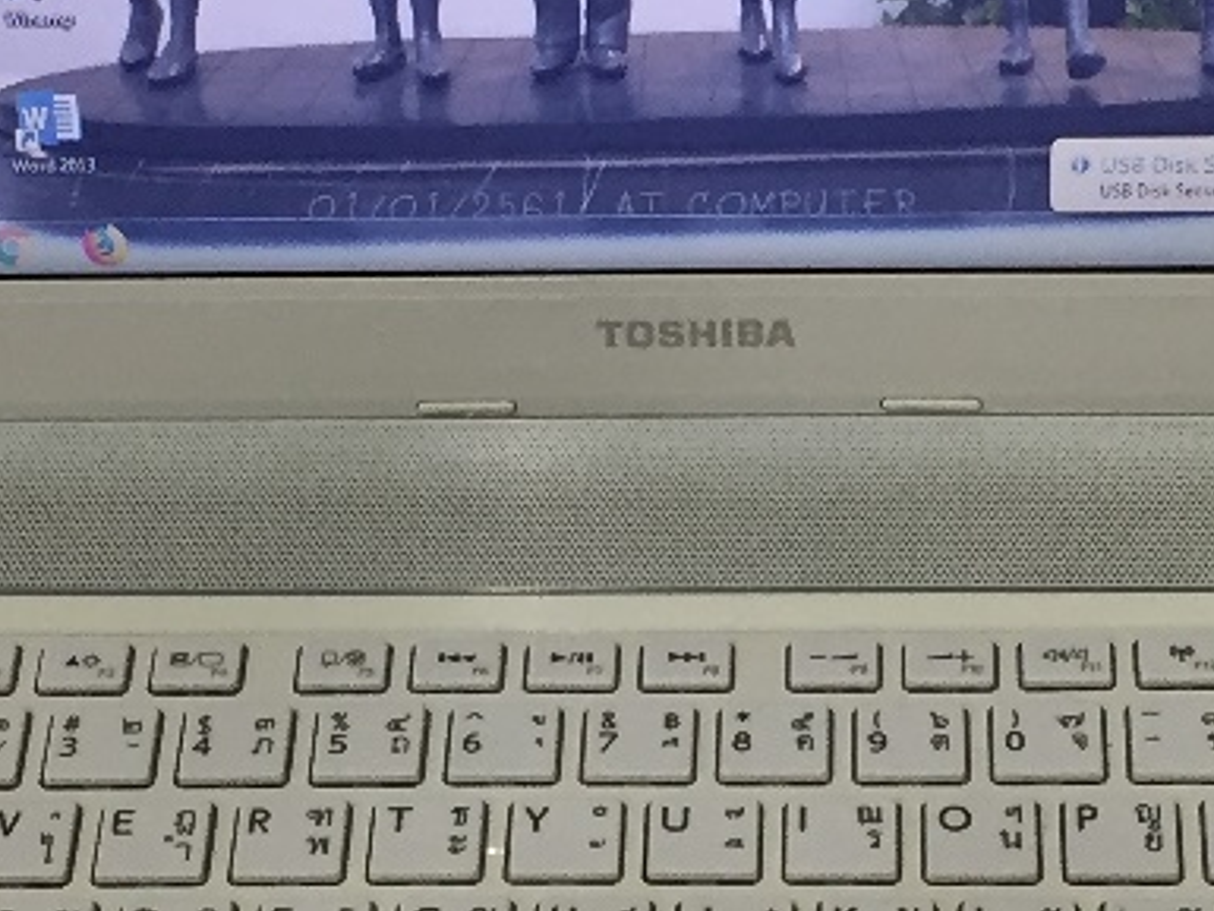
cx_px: 624
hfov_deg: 16.0
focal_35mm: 123
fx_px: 4315
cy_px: 438
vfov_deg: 12.1
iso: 50
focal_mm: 4.15
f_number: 2.2
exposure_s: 1/33
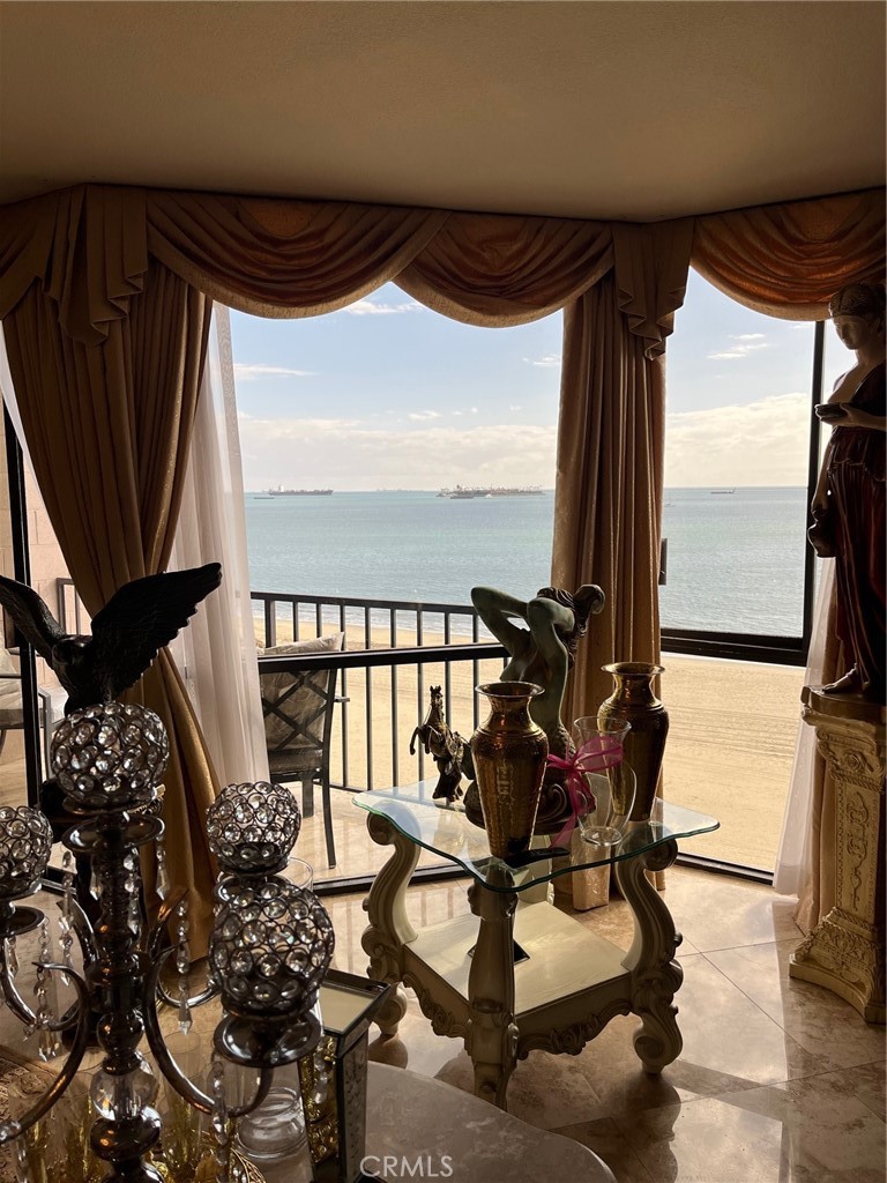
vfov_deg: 67.3
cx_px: 444
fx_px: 888
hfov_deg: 53.1
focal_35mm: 26
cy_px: 592
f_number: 1.6
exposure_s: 1/1776
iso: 50
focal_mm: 5.1
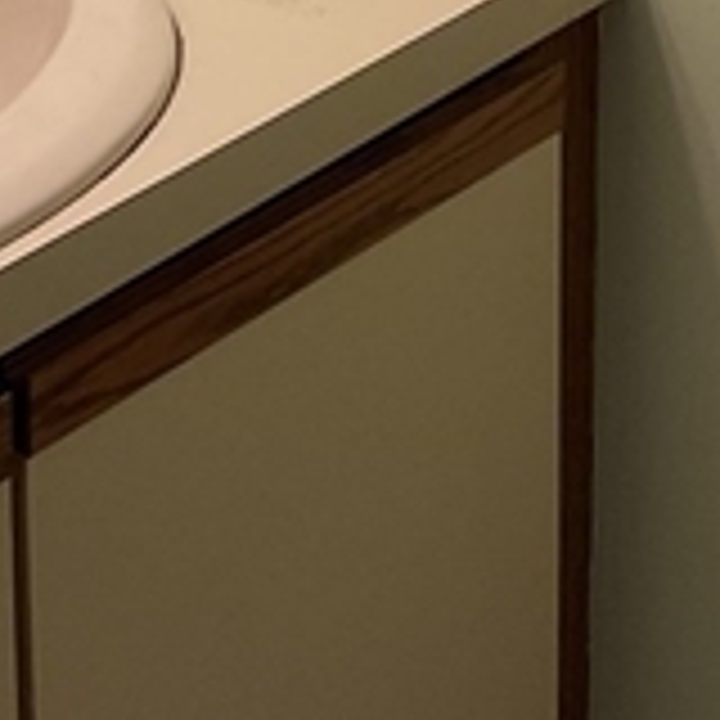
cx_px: 414
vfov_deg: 12.8
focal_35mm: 123
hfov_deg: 14.2
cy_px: -608
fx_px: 2894
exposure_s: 1/60
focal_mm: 3
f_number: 1.8
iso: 40
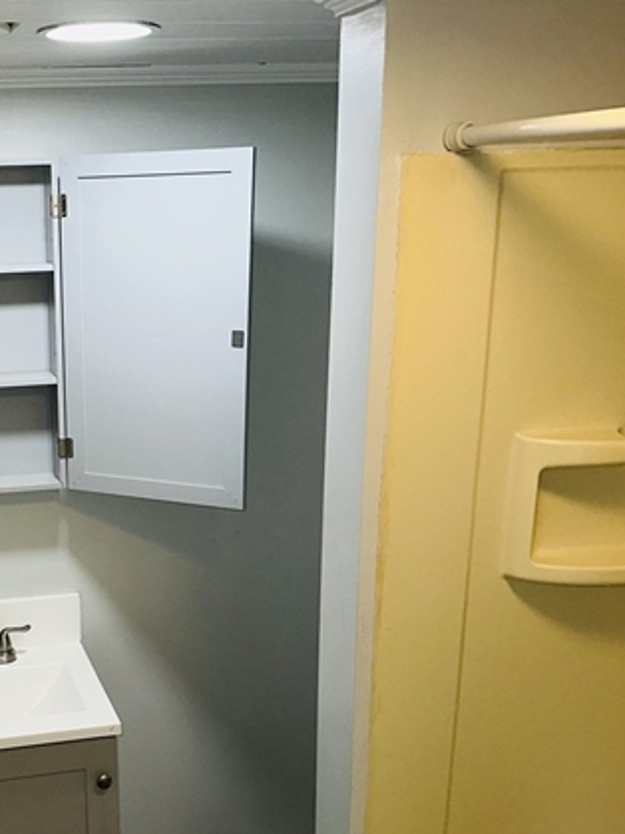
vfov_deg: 42.6
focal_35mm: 44
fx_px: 1060
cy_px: 521
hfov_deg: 31.3
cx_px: 62
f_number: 1.78
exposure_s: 1/231
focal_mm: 6.86
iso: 50
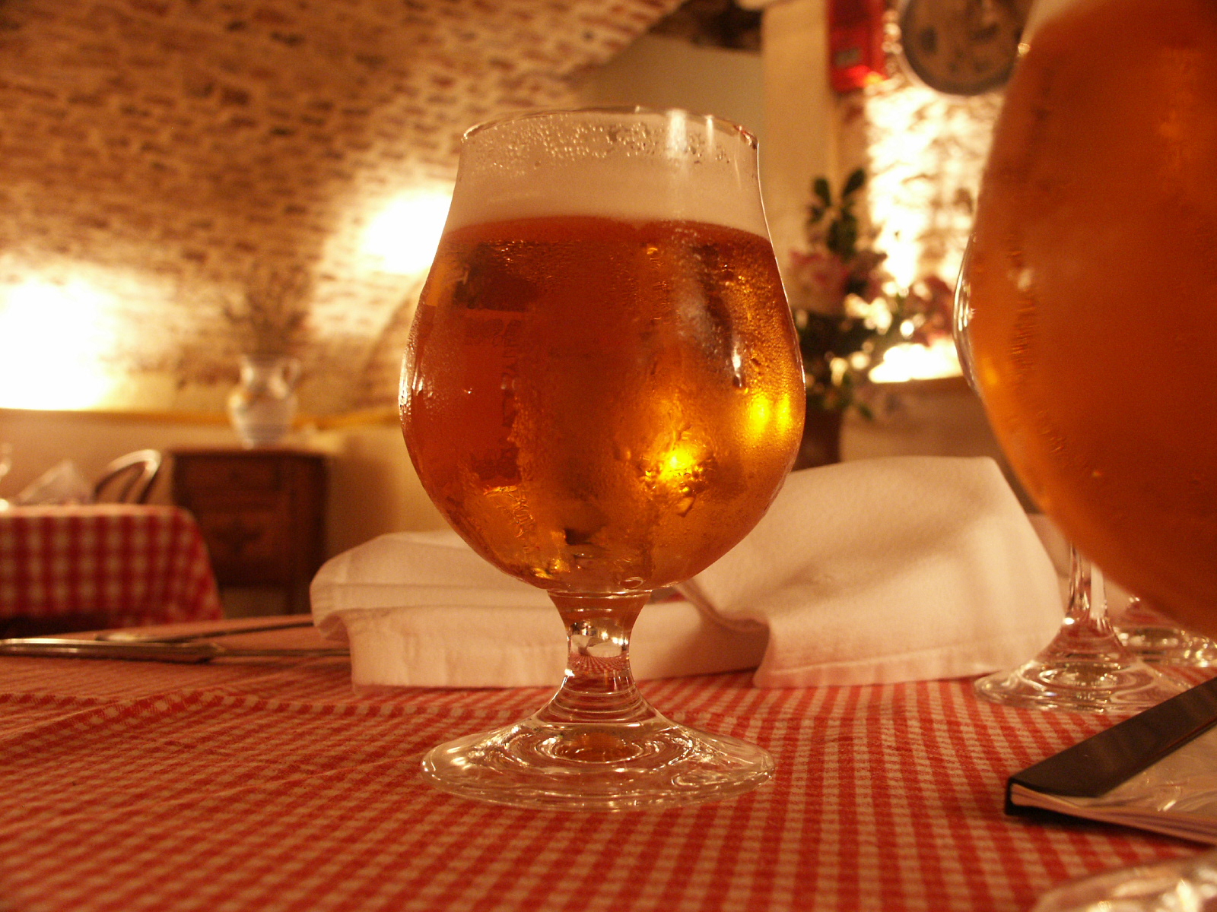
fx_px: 1301
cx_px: 608
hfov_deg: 50.1
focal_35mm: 37
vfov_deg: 38.7
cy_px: 456
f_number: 2.8
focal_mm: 9.7
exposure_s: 1/3
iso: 200
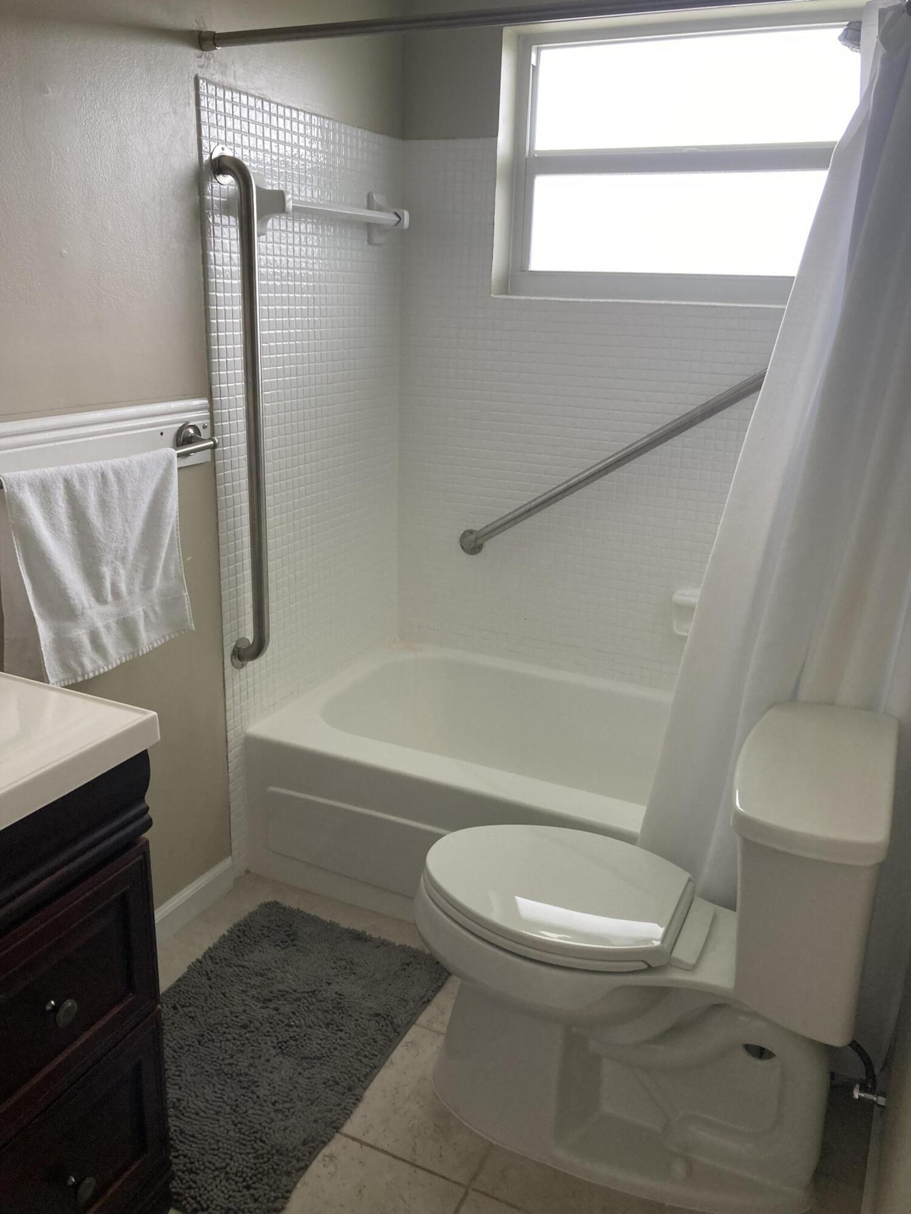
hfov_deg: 49.7
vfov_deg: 63.4
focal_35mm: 28
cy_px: 607
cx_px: 456
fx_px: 983
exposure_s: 1/79
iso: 80
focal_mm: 3.99
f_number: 1.8
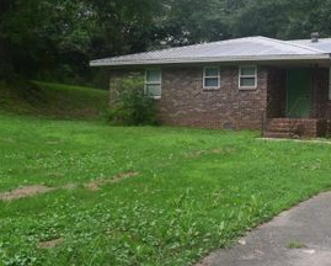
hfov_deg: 37.1
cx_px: 293
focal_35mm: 47
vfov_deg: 32.0
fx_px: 461
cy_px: 98
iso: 400
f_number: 10
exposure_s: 1/200
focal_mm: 18
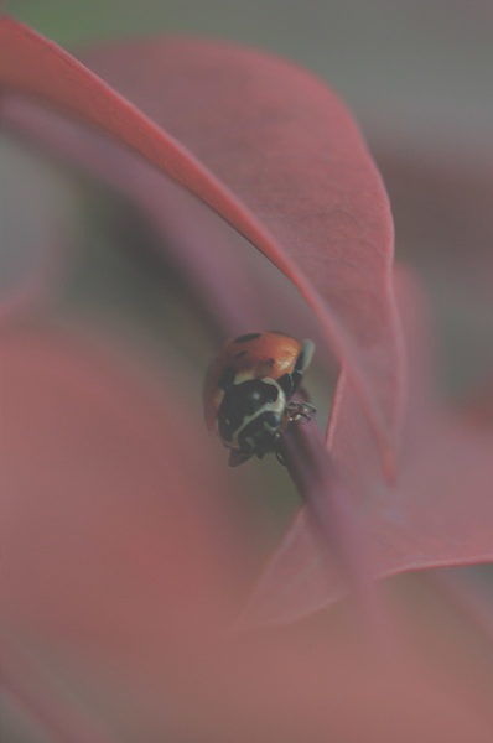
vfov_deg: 13.1
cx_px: 246
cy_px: 372
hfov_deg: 8.7
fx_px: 3246
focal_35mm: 158
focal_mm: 105
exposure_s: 1/125
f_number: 8
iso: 360
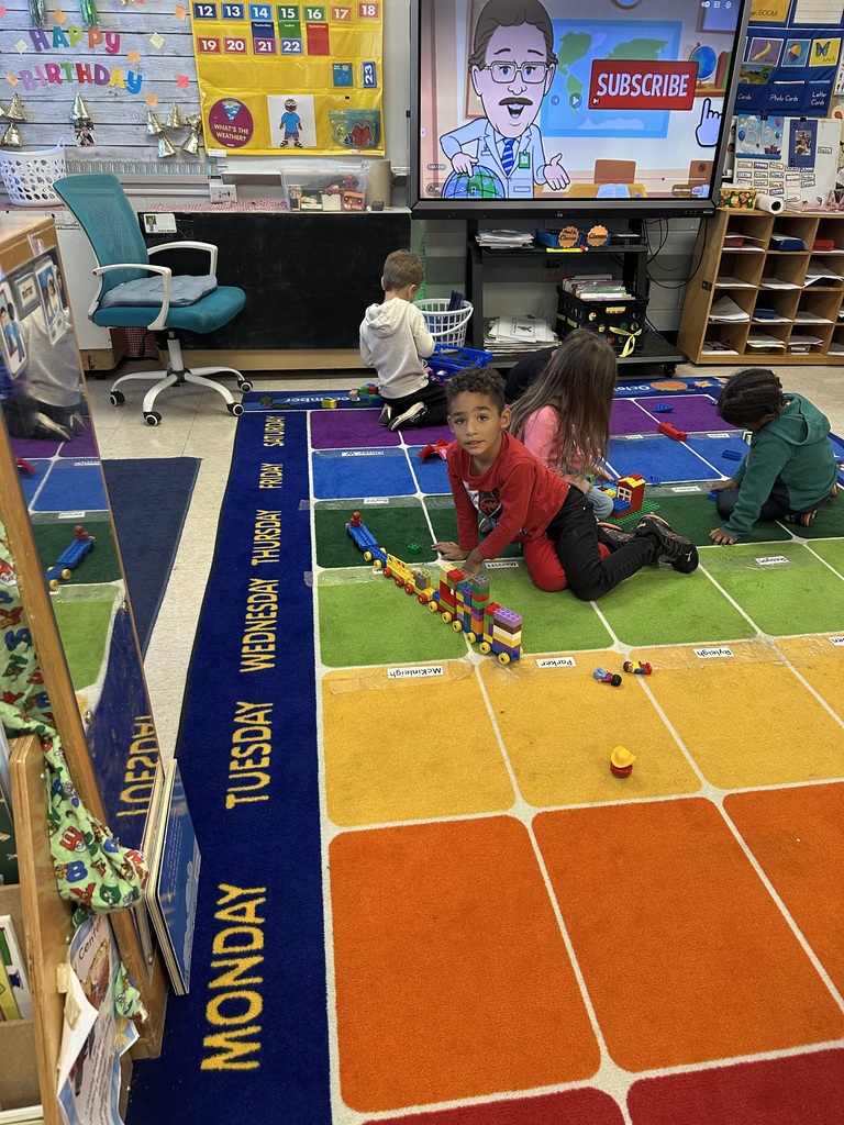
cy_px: 562
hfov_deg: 56.8
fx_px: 780
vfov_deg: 71.6
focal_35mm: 24
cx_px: 422
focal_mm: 6.86
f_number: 1.78
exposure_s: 1/120
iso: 200
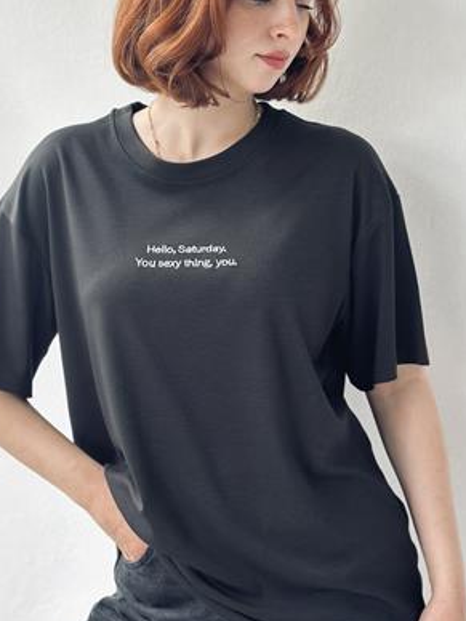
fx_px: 1185
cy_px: 246
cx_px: 243
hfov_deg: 22.3
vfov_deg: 29.3
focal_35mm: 66
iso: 80
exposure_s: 1/229
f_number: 1.78
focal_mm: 6.86
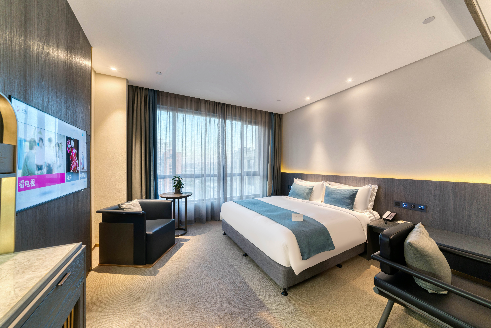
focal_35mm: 12
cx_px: 246
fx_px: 164
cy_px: 164
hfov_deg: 112.6
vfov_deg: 90.0
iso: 400
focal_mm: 12
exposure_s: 1/2.5
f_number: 11
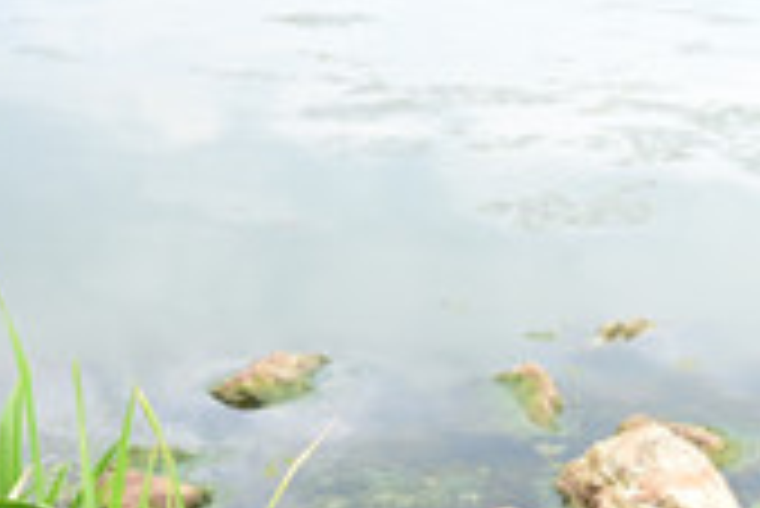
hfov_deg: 22.8
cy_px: 205
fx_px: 1796
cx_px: 782
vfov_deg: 16.1
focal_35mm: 85
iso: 100
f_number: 4
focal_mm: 24
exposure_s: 1/320
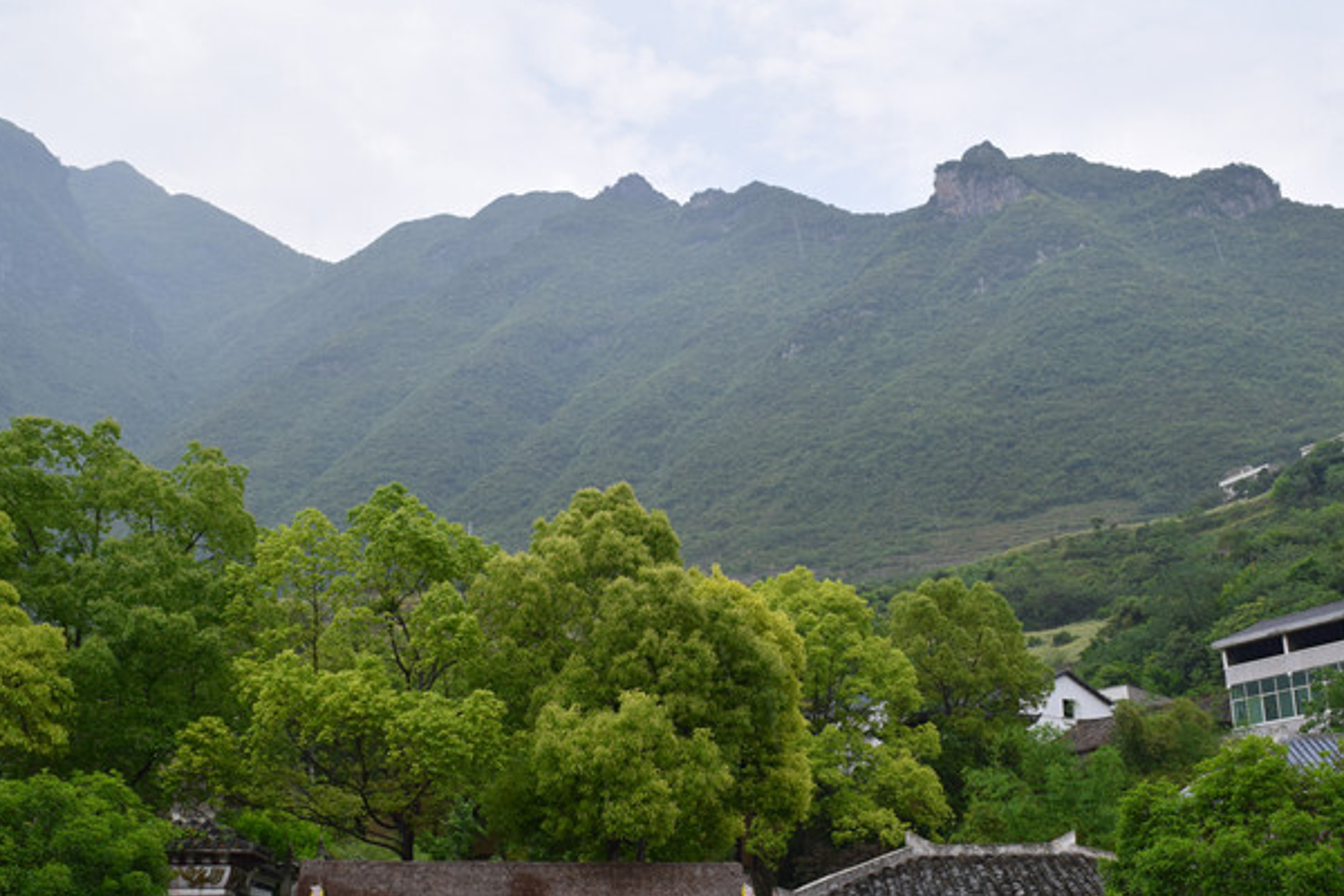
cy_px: 568
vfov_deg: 36.6
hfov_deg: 53.1
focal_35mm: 36
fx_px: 1344
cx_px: 703
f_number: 10
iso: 200
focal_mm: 18
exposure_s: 1/200
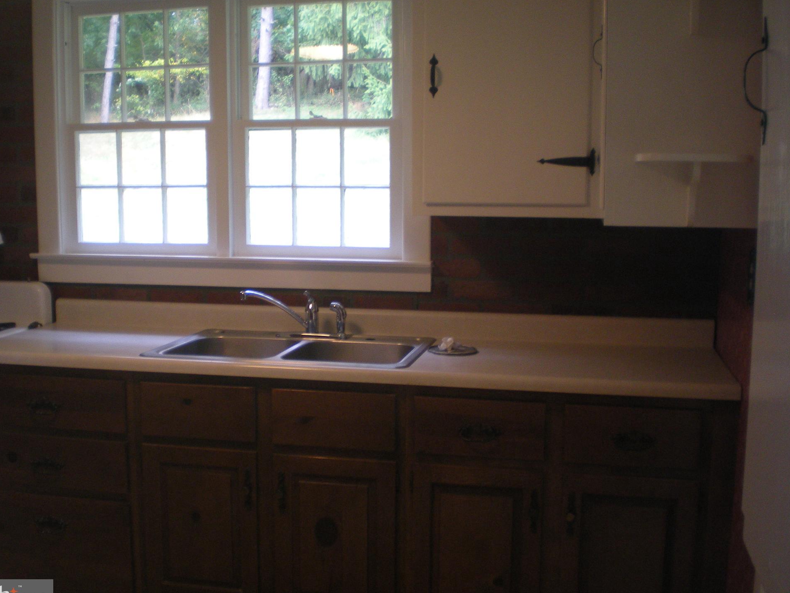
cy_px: 294
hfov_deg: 45.8
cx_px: 375
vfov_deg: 35.1
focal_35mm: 41
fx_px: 936
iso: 155
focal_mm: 6.3
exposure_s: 1/34.5
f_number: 3.1
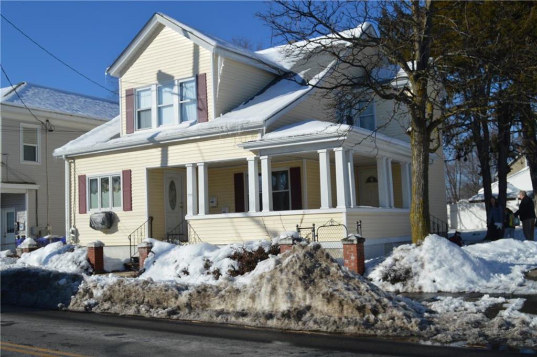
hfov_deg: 49.6
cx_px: 268
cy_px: 178
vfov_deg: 34.1
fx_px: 581
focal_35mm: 39
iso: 100
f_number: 9
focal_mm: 26
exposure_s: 1/320
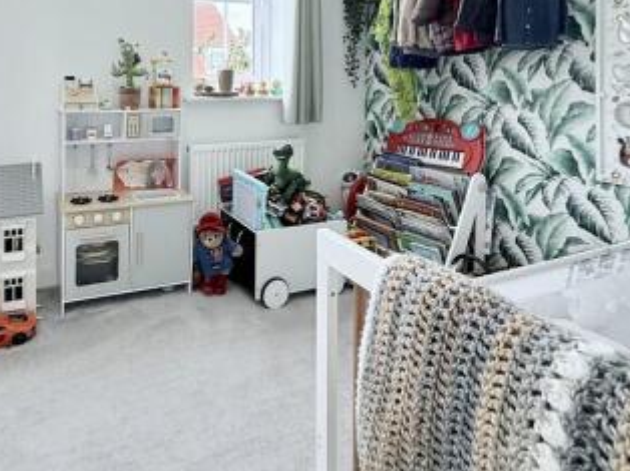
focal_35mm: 26
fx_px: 473
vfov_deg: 49.1
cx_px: 204
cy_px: 77
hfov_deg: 65.3
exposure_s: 1/99
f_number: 2.2
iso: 160
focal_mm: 2.22
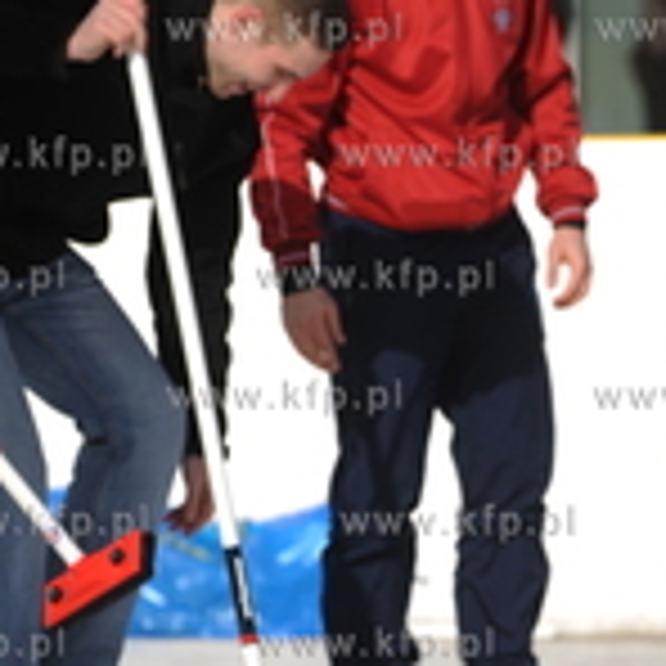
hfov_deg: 3.8
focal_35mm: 460
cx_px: 616
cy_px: 580
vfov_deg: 3.8
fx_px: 10013
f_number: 5
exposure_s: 1/1000
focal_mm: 200
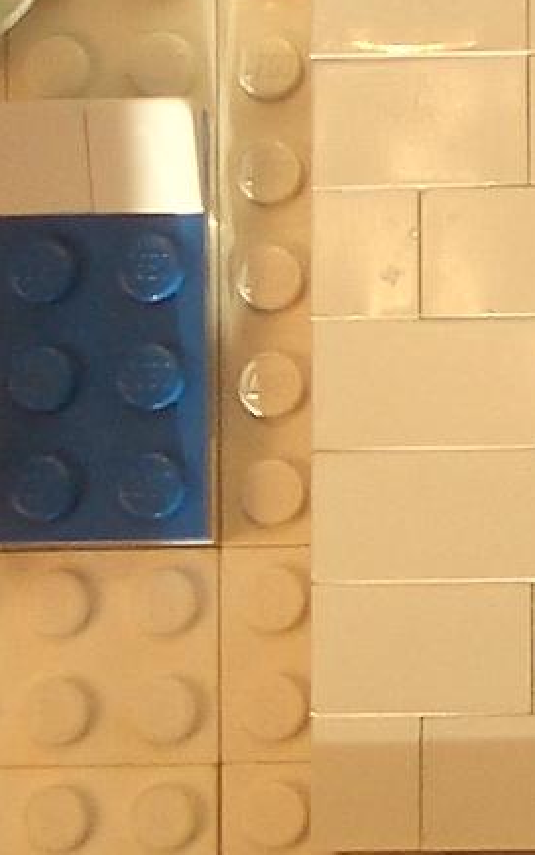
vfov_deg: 9.1
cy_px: 324
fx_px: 5364
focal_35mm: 230
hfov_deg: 5.6
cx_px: 972
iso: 50
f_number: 4.6
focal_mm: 6.8
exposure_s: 1/250
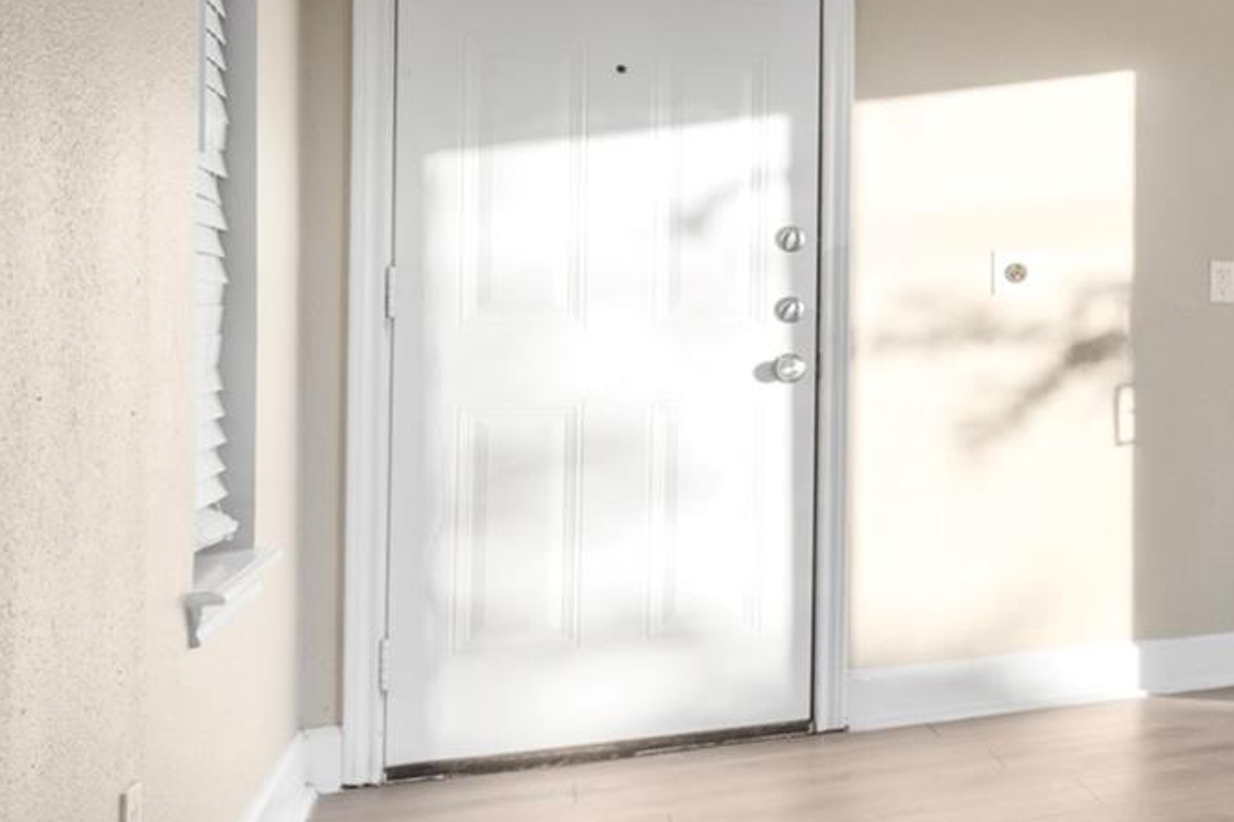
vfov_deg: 29.2
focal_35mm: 46
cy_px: 350
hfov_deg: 31.5
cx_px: 1653
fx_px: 1576
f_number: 9
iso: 250
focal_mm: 15
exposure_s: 1
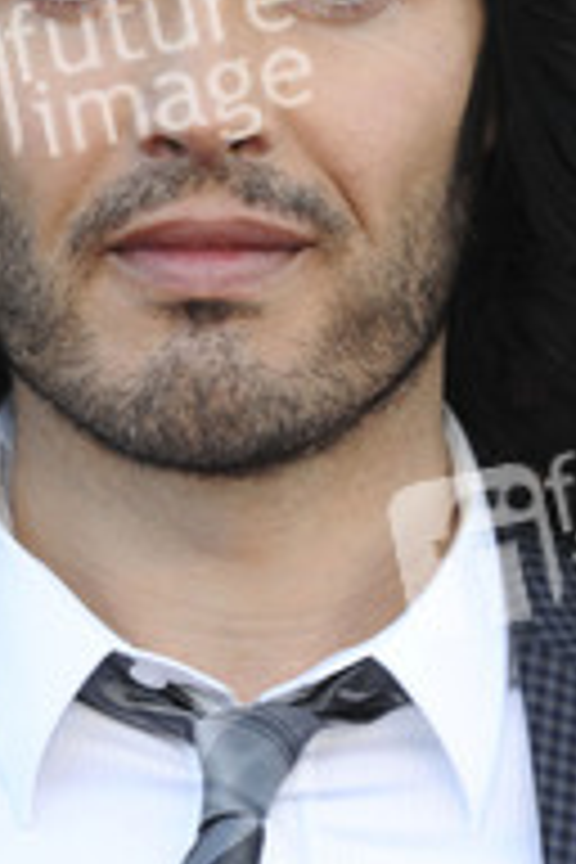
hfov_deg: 2.7
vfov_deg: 4.0
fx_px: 12384
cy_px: 306
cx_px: 214
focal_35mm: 516
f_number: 5
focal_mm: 165
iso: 320
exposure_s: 1/200
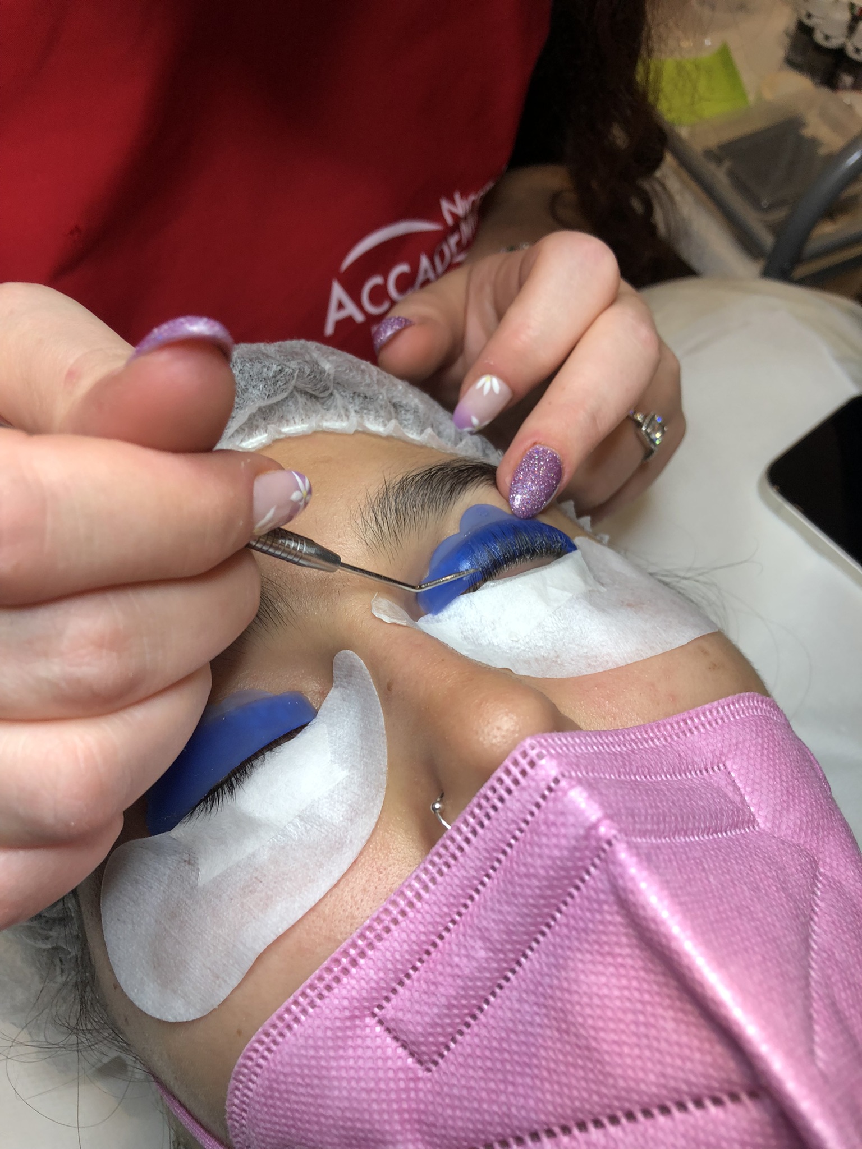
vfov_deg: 63.4
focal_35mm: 28
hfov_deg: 49.7
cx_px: 431
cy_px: 574
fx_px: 930
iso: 25
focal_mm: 4
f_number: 1.8
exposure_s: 1/50
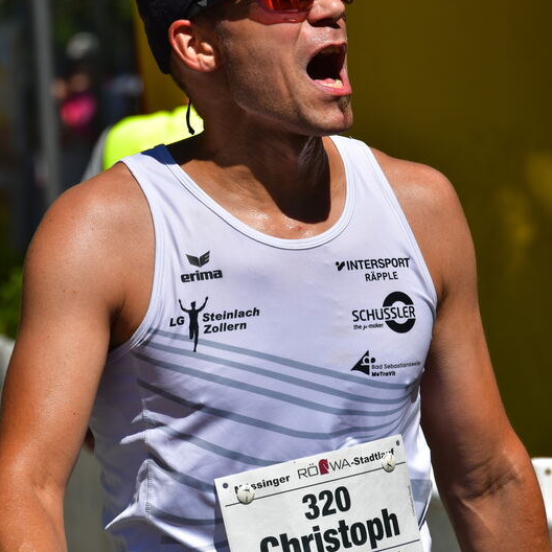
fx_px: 6964
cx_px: 275
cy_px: 182
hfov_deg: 4.5
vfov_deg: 4.5
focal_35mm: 386
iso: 125
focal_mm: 200
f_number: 11
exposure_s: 1/500
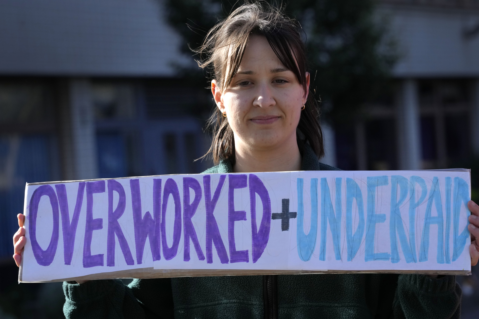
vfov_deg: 7.4
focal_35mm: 185
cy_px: 160
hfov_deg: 11.1
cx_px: 240
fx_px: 2461
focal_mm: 185
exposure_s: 1/1600
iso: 1600
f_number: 10
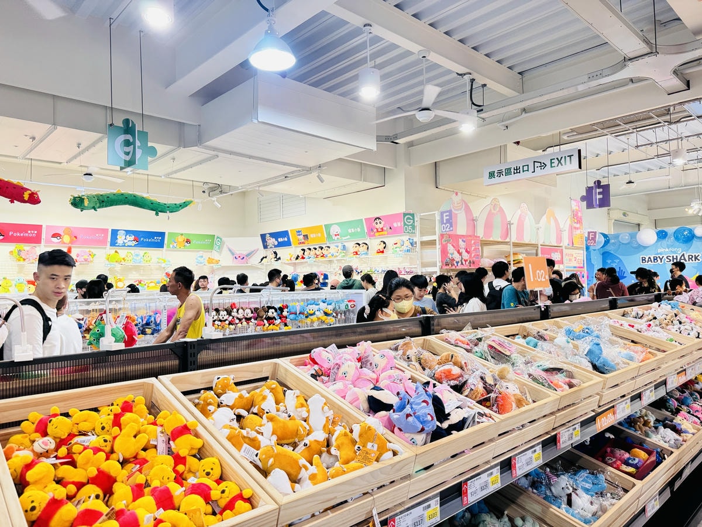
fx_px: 487
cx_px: 351
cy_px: 264
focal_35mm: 24
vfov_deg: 56.8
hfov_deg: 71.6
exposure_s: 1/60
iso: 200
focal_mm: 6.86
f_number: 1.78
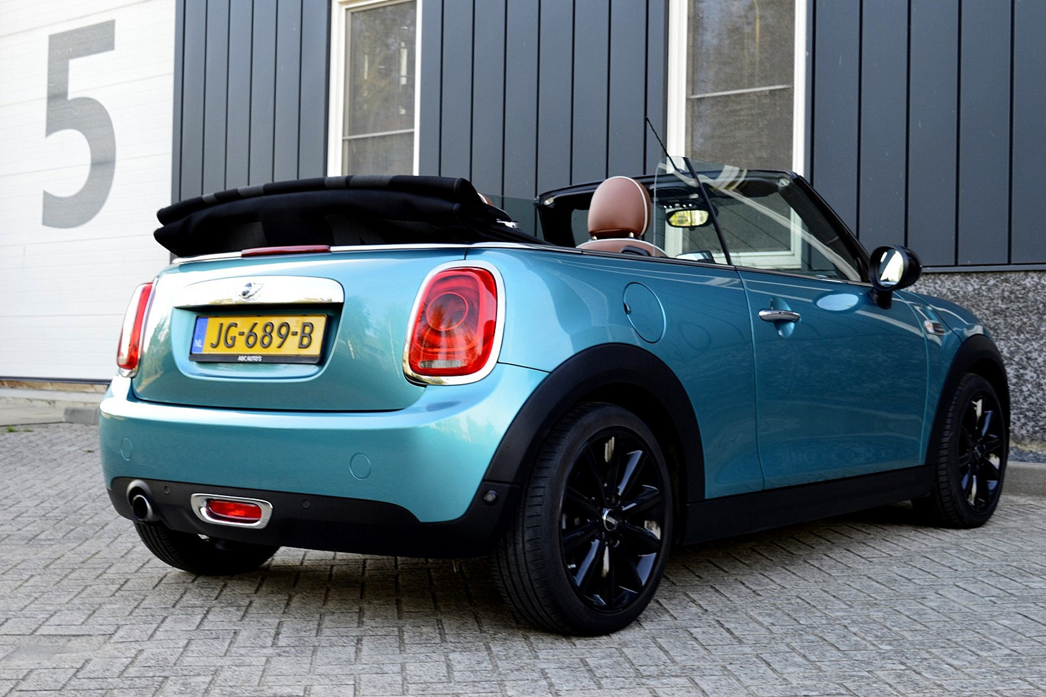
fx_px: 1482
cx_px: 523
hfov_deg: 38.9
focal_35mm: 51
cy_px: 348
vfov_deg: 26.5
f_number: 8
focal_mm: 34
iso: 400
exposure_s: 1/80
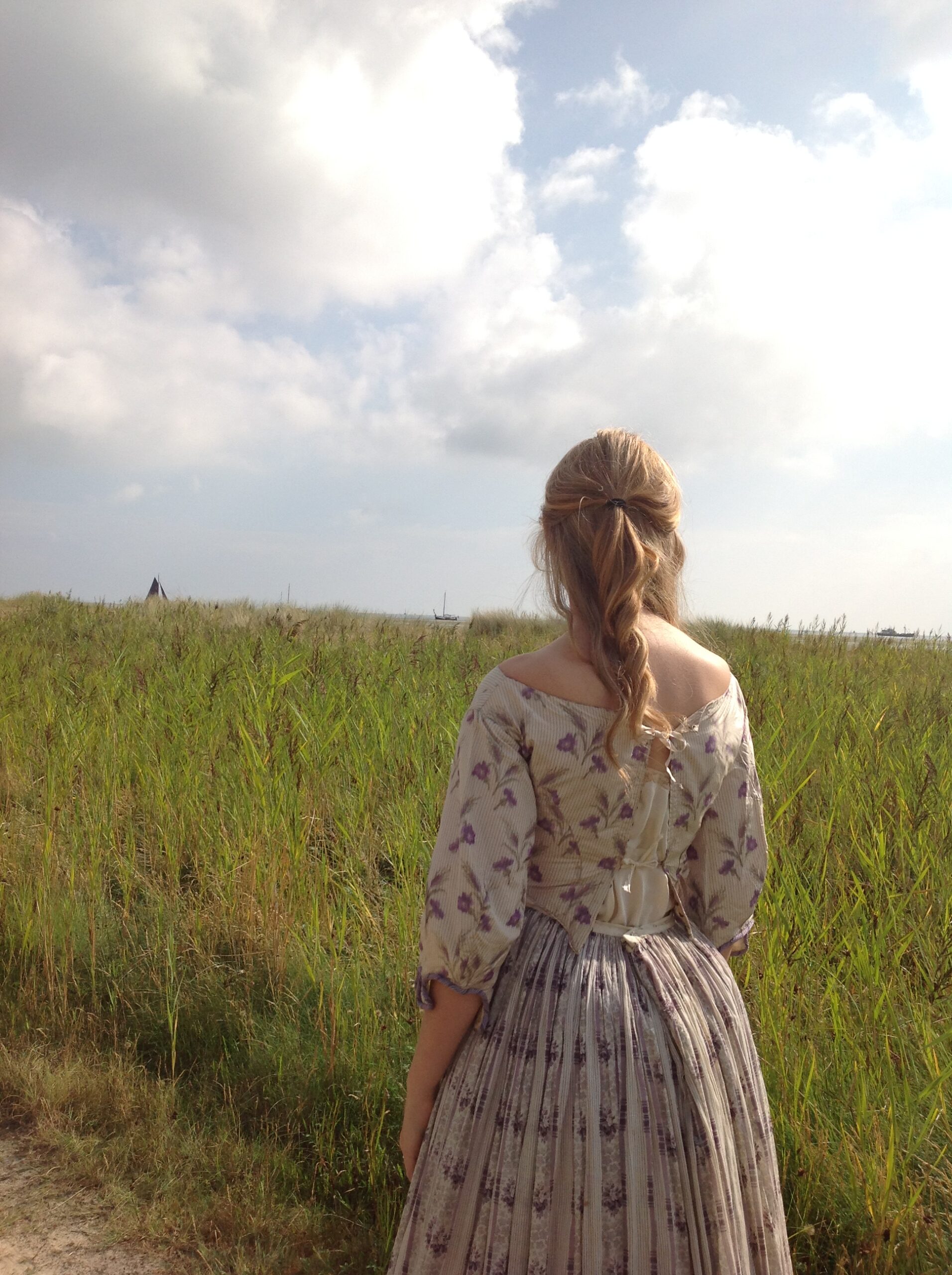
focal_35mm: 35
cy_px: 638
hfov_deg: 40.6
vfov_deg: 52.7
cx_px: 476
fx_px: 1287
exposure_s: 1/2747
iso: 50
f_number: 2.4
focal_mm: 4.28
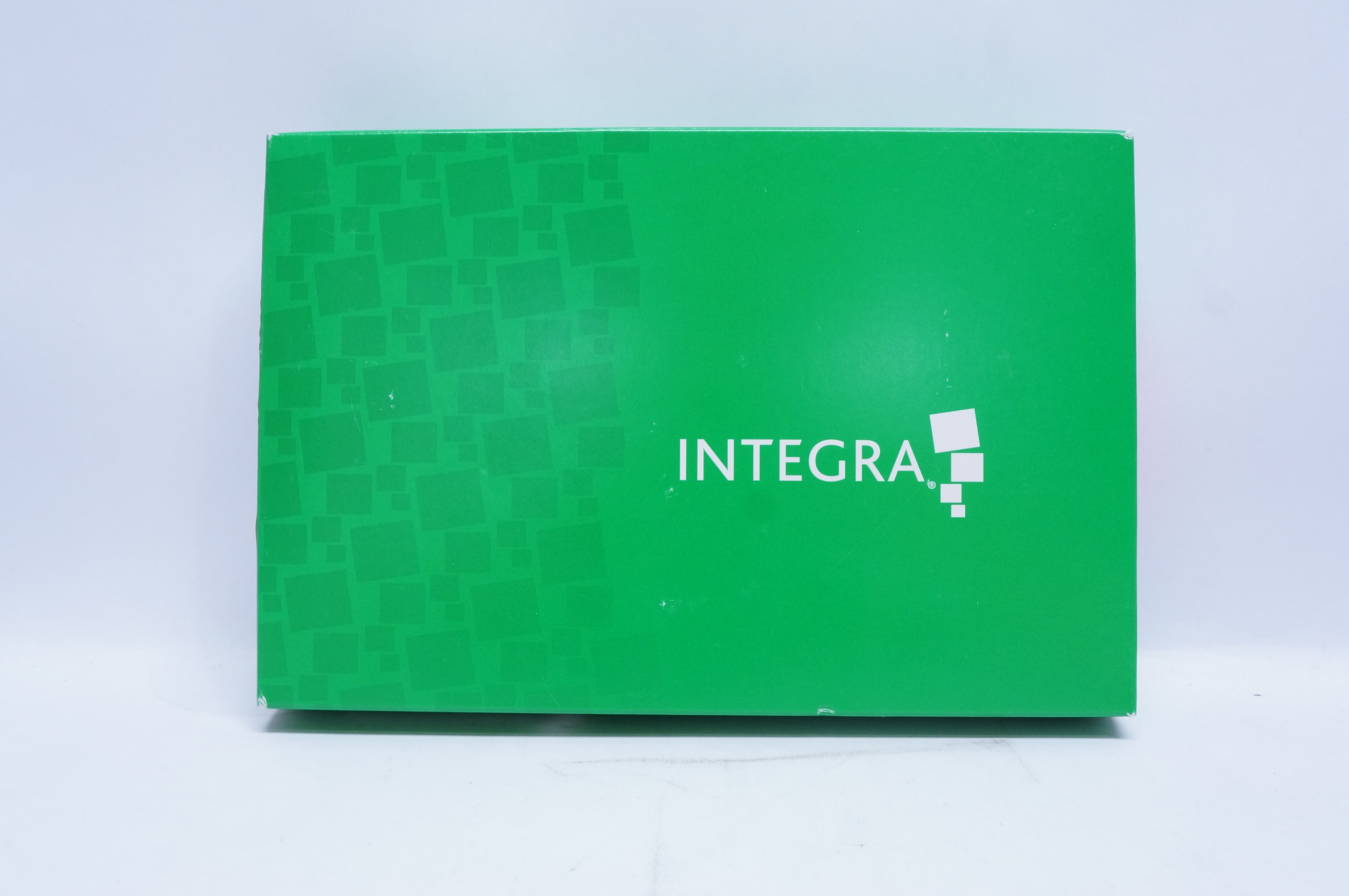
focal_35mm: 33
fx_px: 1235
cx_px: 674
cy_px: 448
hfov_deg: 57.3
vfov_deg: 39.9
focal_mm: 22
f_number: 7.1
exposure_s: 1/40
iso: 800
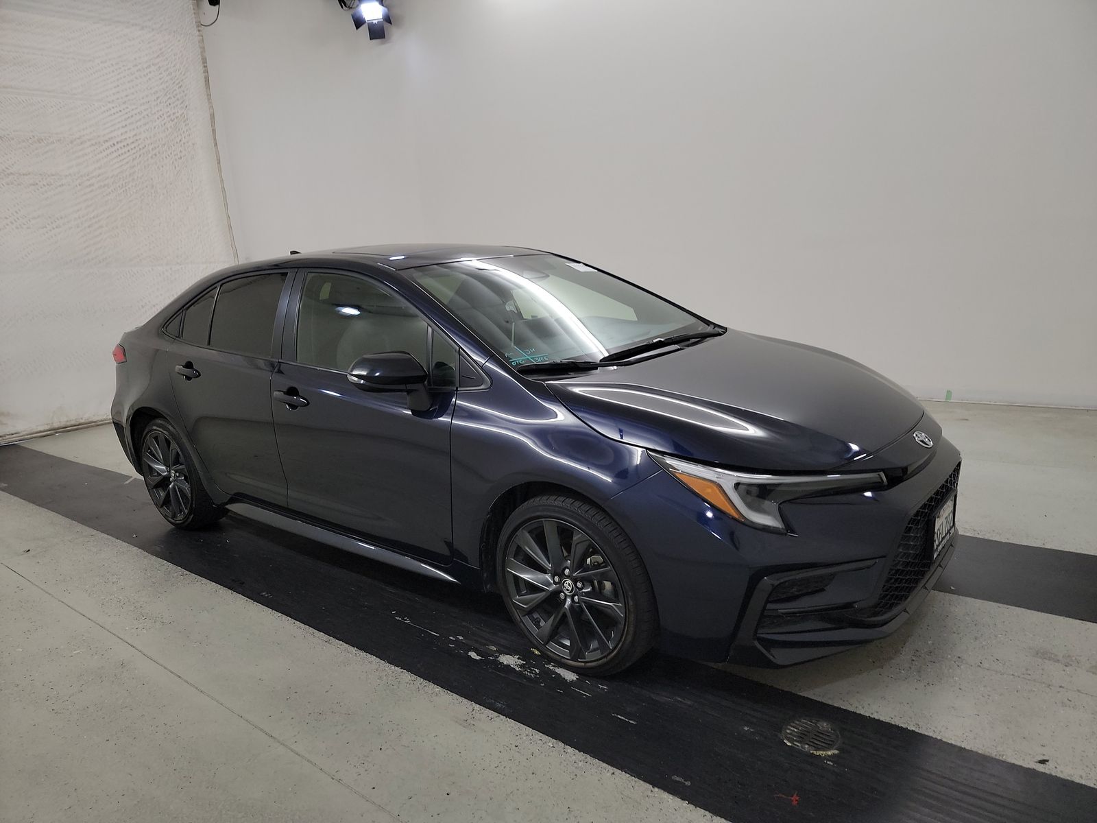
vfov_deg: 56.8
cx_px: 548
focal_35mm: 24
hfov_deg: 71.6
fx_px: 761
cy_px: 412
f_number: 1.8
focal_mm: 6.7
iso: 231
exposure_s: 1/59
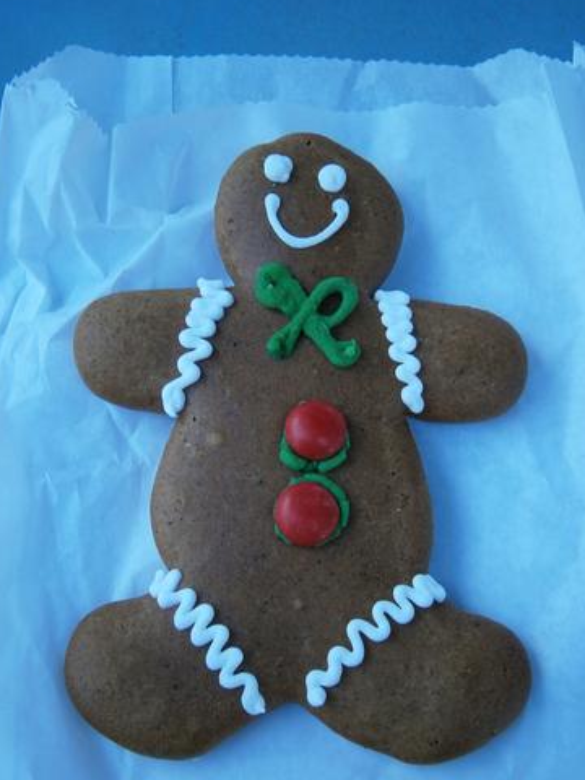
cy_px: 380
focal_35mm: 49
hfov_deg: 29.7
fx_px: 1104
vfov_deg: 38.9
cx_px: 292
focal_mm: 8.3
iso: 80
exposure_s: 1/60
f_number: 3.4
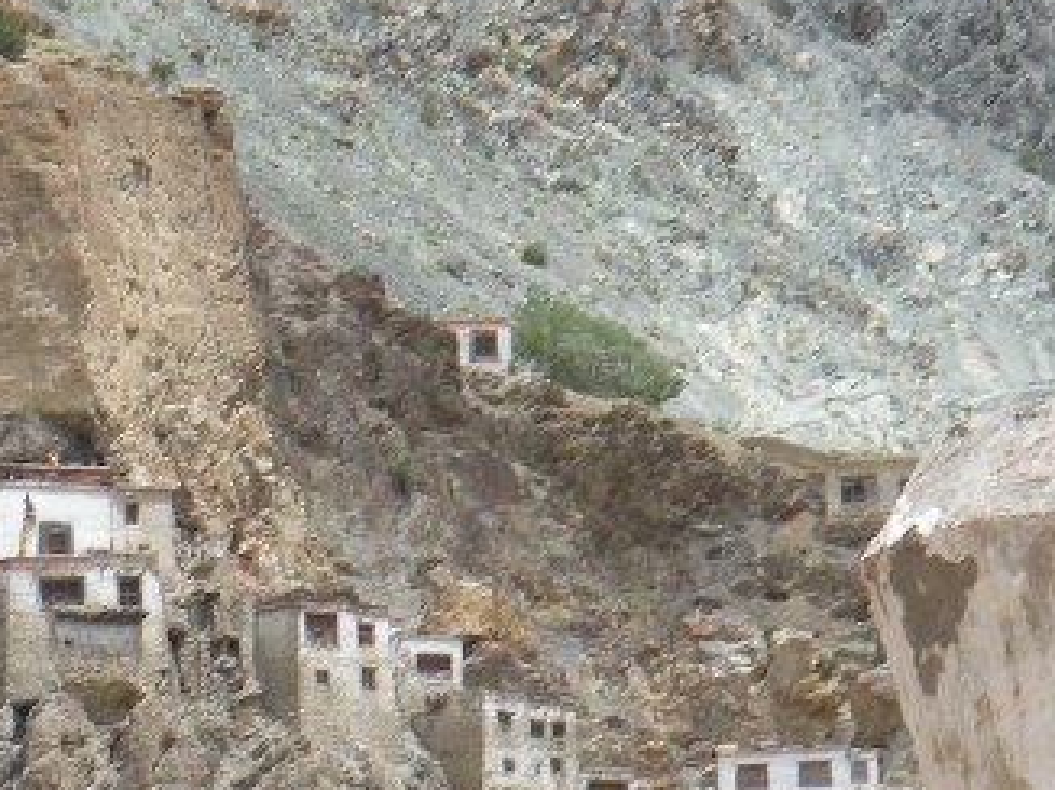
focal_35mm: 368
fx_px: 11207
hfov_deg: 5.4
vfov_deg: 4.0
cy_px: 625
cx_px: -369
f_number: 5.3
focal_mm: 21.2
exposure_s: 1/298
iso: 64
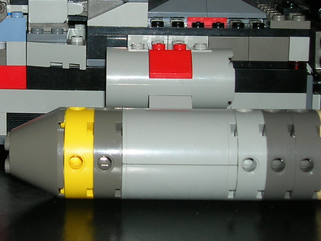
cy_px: 58
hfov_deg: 20.8
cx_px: 61
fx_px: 863
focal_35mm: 93
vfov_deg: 15.8
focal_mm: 7.7
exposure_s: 1/60.1
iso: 50
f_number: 3.2
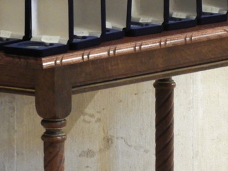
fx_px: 3326
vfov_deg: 2.9
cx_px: 118
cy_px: -36
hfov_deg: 3.9
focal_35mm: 505
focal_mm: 35.8
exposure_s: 1/5
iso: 800
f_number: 5.3
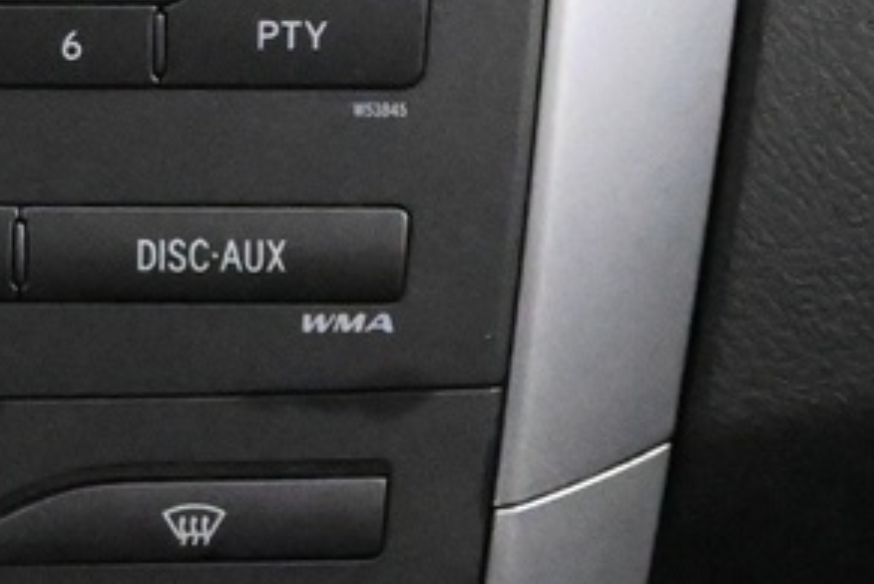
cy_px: 69
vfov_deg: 5.9
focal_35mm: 233
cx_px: -380
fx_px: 5659
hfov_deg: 8.7
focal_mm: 28
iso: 10000
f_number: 4.5
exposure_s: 1/50
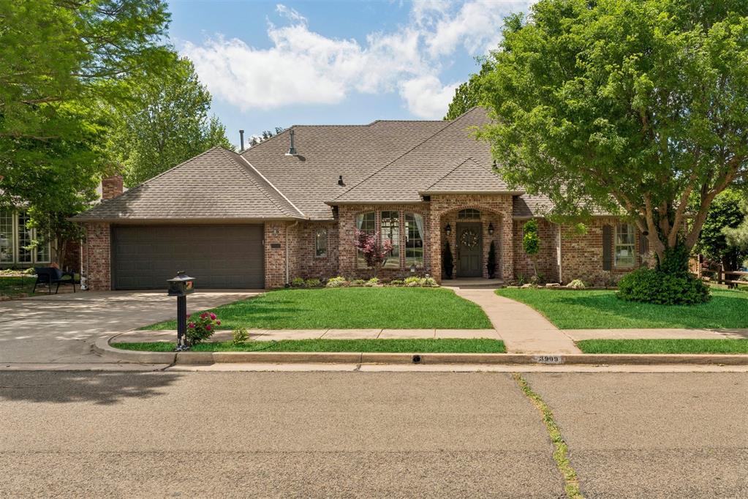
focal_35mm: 28
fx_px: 592
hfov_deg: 64.6
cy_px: 250
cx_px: 374
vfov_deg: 45.7
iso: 200
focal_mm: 19
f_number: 8
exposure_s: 1/640
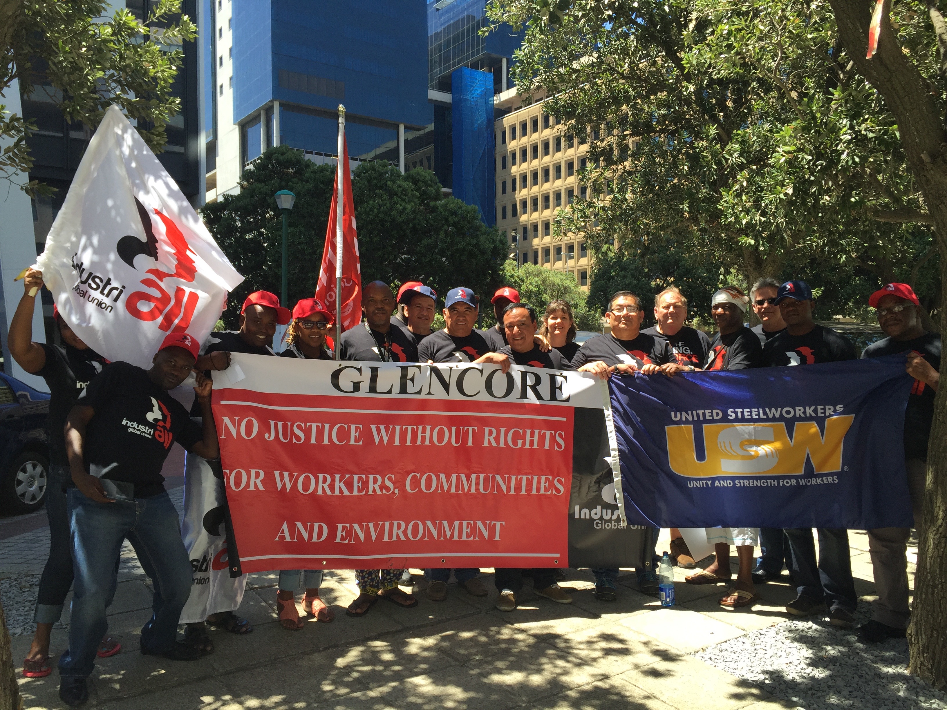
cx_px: 474
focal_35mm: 29
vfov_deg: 48.2
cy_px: 355
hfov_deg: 61.7
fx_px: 793
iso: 32
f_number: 2.2
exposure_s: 1/618
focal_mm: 4.15
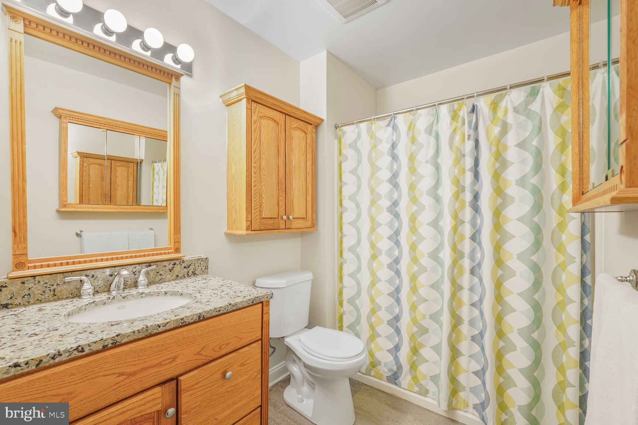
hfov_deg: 96.7
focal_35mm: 16
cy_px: 212
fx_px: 284
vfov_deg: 73.7
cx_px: 319
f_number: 9
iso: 800
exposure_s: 1/4
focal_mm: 16
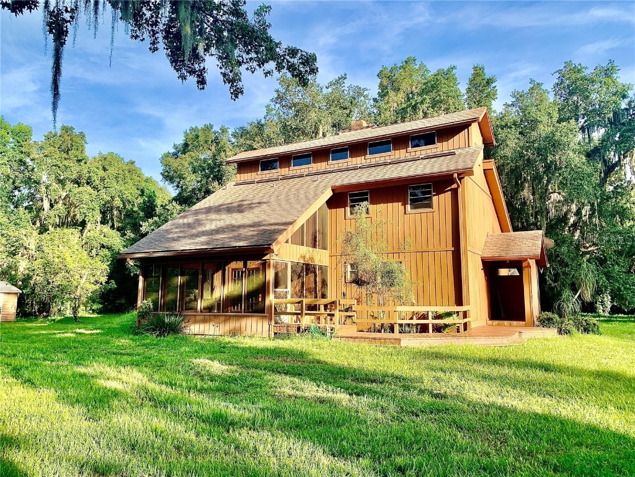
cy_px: 238
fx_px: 477
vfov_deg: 53.1
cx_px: 318
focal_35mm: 26
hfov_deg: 67.3
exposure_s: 1/789
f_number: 1.8
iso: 25
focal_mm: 4.25
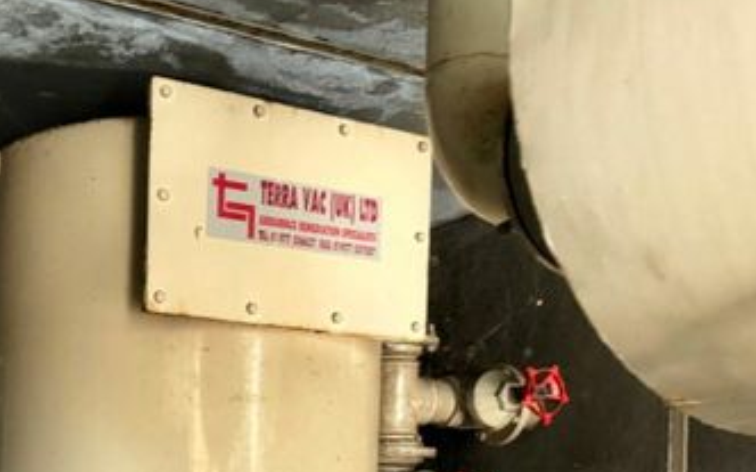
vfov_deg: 26.2
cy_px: 490
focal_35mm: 46
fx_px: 947
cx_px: 164
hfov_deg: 41.8
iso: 1250
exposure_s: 1/30
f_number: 1.78
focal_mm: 6.76
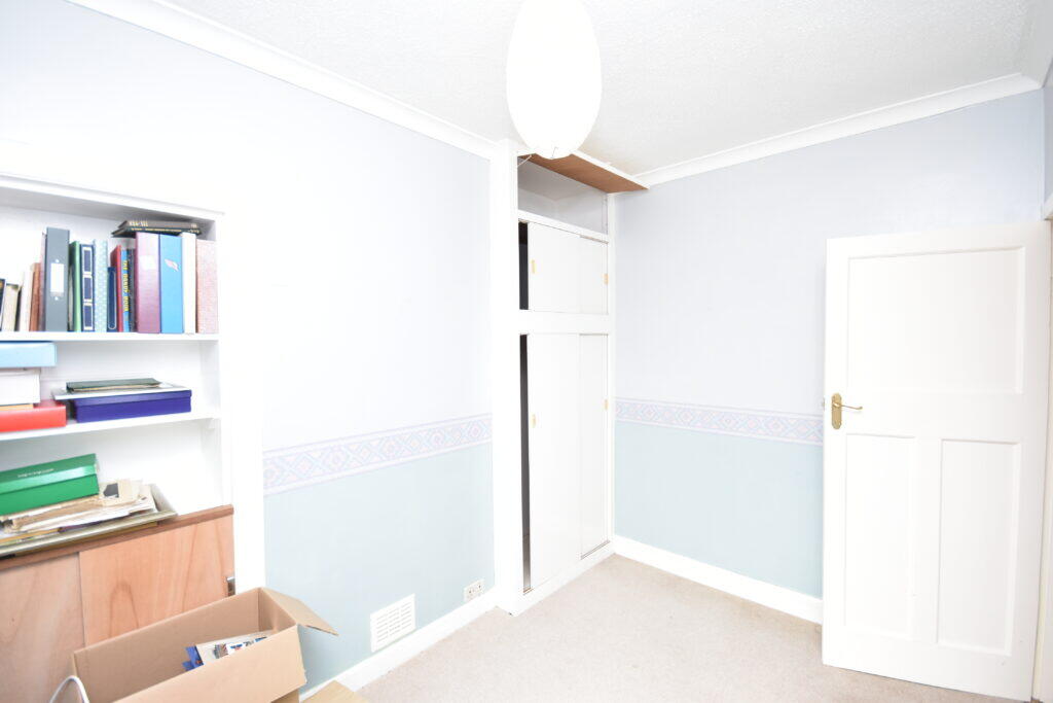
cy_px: 352
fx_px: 439
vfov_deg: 77.3
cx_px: 526
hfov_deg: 100.4
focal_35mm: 15
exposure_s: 1/125
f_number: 5.6
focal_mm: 10
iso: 400
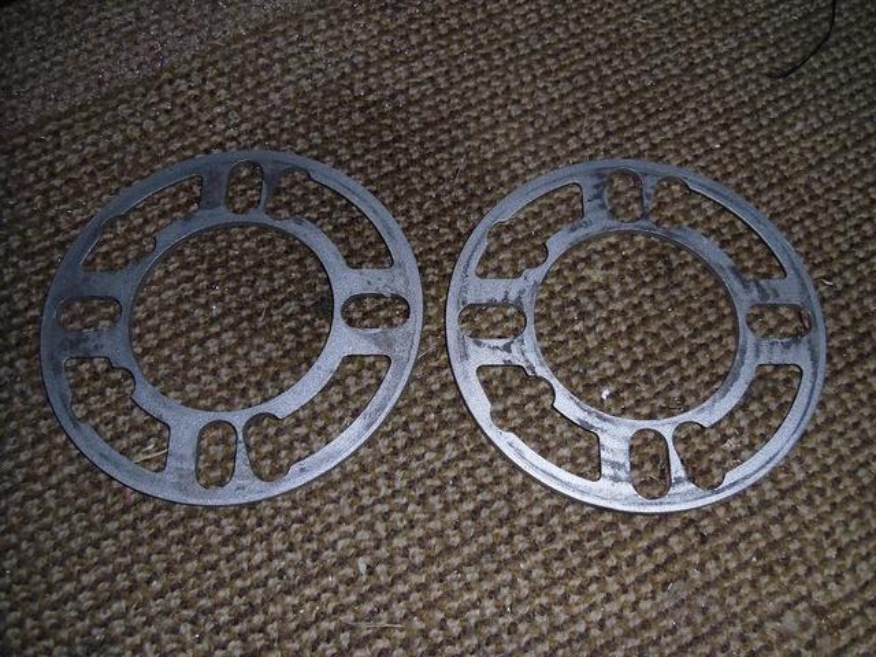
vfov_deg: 45.4
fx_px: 784
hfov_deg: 58.4
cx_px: 438
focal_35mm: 31
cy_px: 328
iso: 80
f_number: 9.5
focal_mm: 5.6
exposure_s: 1/45
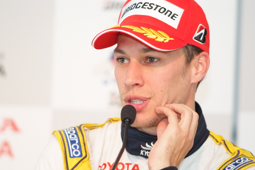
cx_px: 128
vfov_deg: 5.1
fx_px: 1912
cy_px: 85
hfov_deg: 7.6
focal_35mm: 270
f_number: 2.8
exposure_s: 1/125
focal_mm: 180
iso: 500
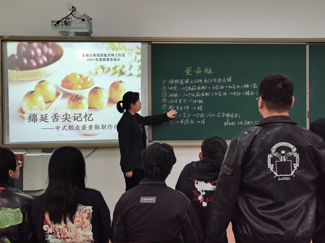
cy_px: 122
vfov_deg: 32.2
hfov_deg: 42.1
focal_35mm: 45
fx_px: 422
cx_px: 162
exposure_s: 1/100
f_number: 1.6
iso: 50
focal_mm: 5.56
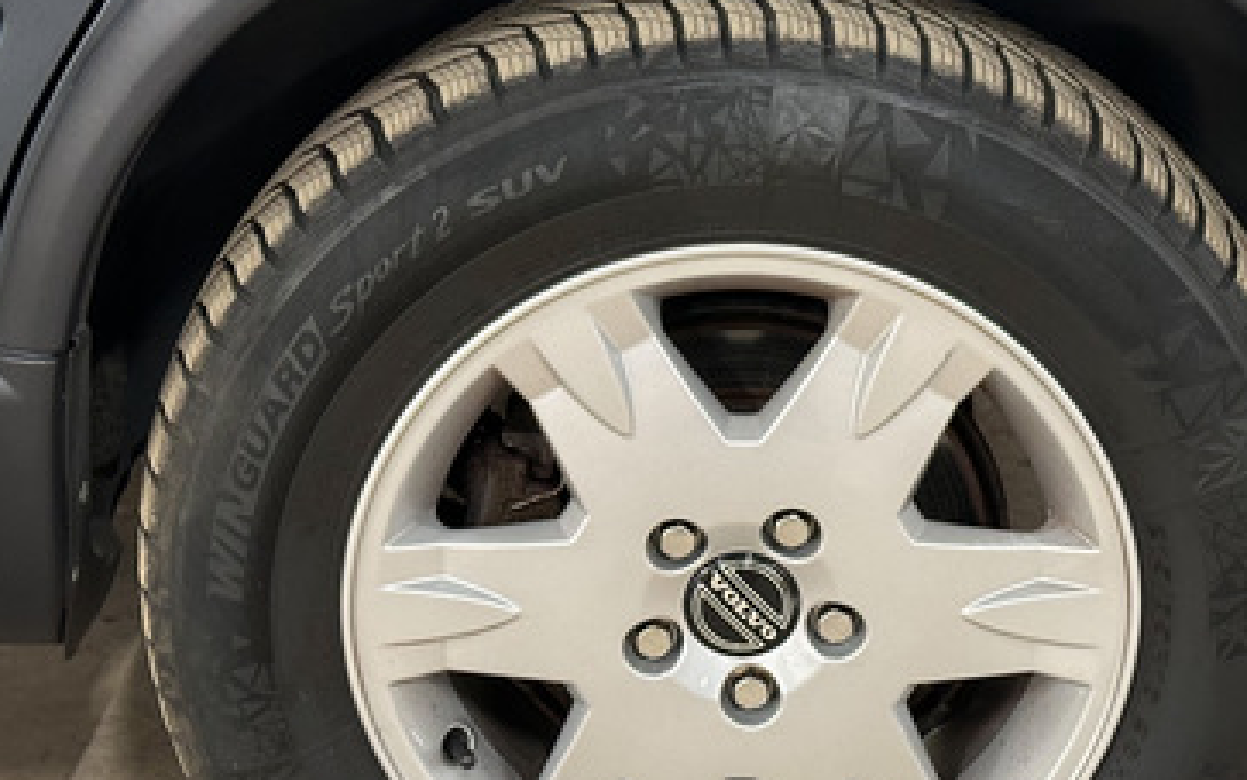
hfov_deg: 24.6
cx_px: 773
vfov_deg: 15.6
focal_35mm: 84
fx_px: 2855
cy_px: 392
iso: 500
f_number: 1.8
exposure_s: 1/35
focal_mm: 6.86
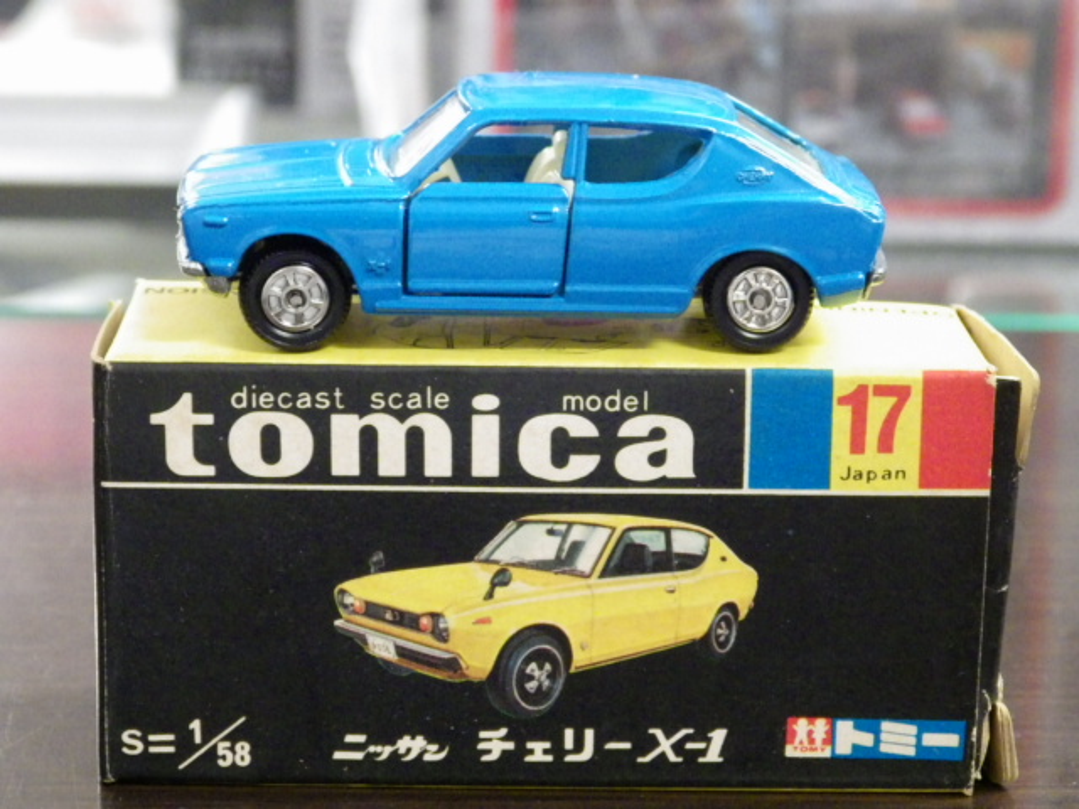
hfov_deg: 19.1
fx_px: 3211
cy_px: 404
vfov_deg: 14.4
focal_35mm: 103
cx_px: 540
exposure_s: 1/20
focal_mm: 18.4
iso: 1600
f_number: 4.6
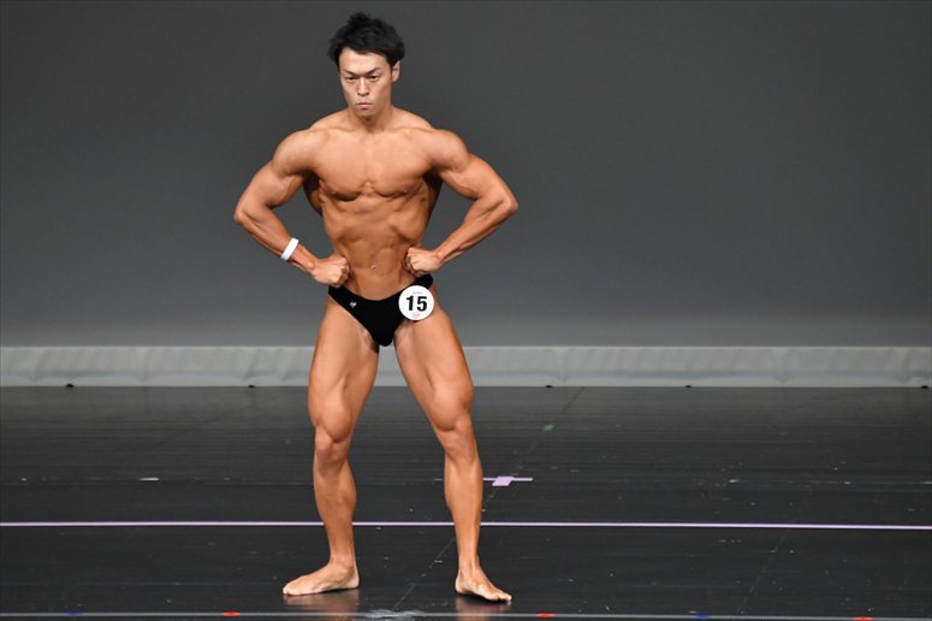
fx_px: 11644
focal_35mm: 450
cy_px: 310
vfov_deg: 3.1
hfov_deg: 4.6
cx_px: 466
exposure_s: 1/400
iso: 4000
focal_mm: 300
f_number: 5.6
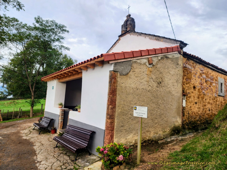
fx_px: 151
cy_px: 85
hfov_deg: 73.9
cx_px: 114
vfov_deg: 58.9
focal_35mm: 23
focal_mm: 6.4
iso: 12
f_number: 1.8
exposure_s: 1/238
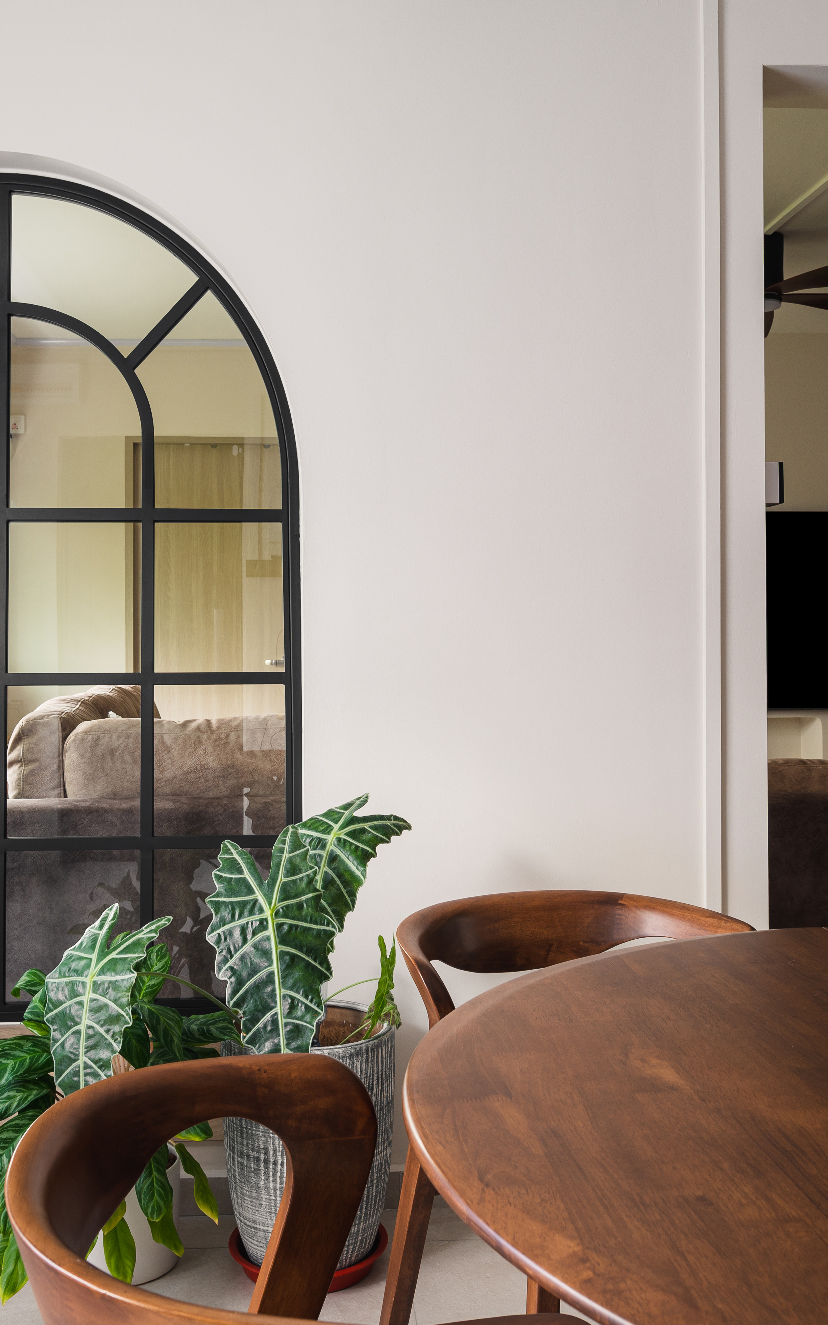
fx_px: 1220
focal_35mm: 34
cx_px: 384
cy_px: 667
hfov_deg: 37.5
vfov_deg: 57.0
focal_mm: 21.5
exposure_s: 1/3
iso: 100
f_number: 8
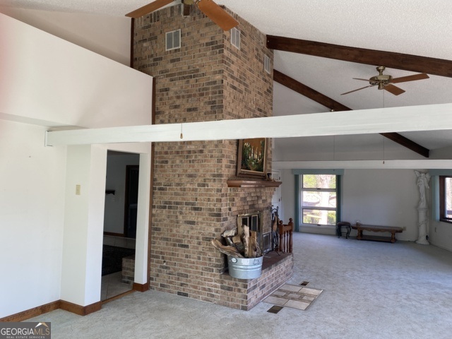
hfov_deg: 67.3
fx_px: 339
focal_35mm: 26
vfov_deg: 53.1
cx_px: 226
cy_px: 170
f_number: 1.8
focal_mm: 4.25
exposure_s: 1/121
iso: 64
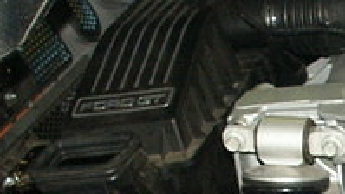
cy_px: 242
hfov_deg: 15.7
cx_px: 492
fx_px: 1162
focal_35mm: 127
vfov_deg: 9.4
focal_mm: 7.59
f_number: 2.8
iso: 200
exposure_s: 1/45
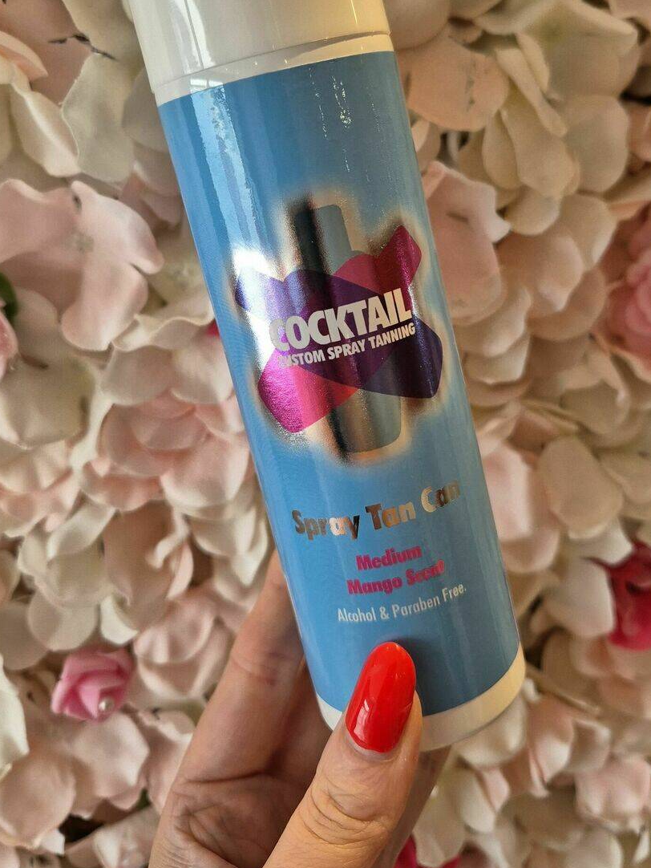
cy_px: 332
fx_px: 852
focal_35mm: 34
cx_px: 335
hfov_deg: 41.8
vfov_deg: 53.4
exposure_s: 1/100
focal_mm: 5.4
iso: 160
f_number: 1.8
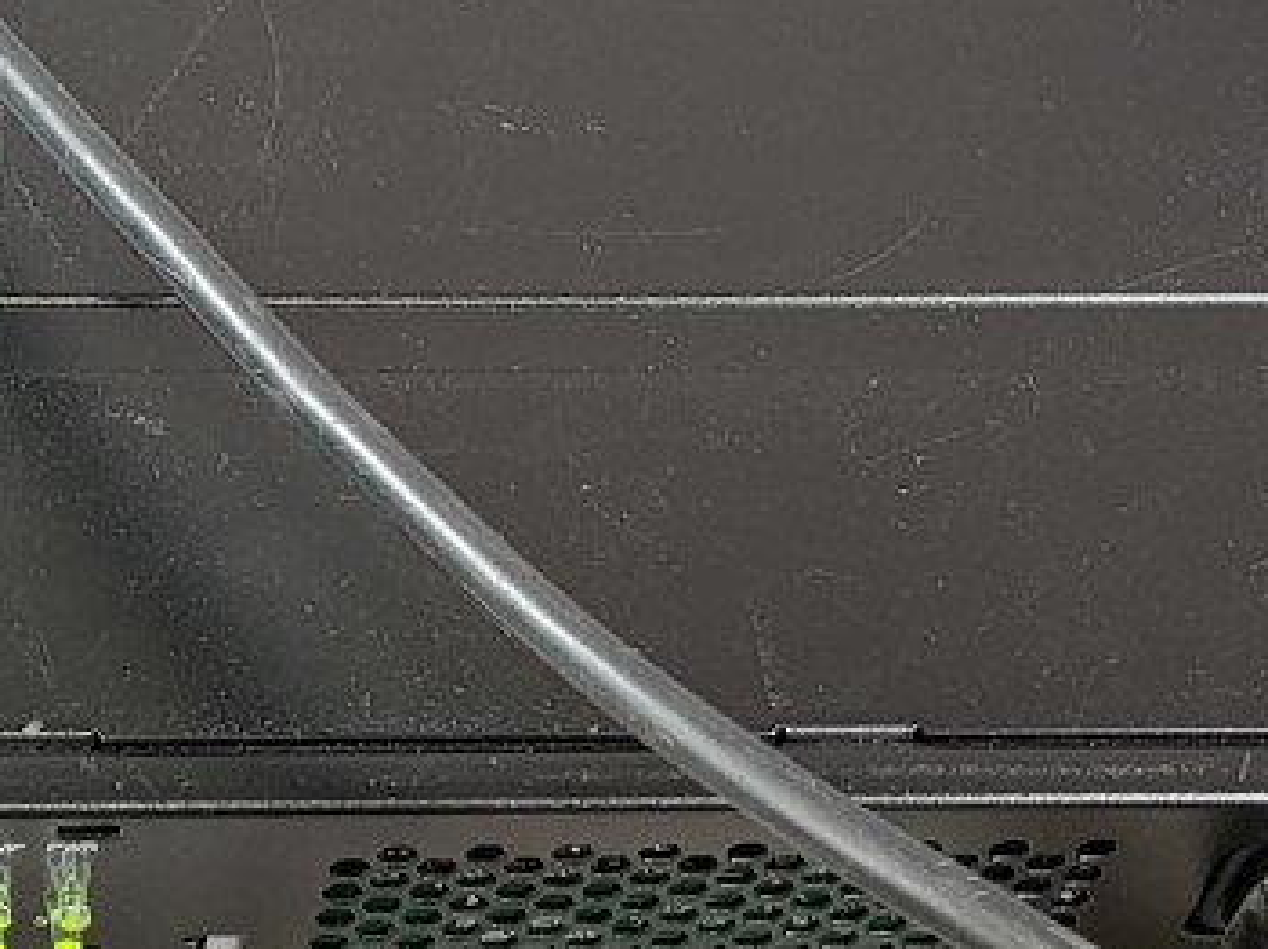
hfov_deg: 17.2
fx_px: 3917
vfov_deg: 13.4
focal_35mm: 107
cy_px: -199
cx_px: -409
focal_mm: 4.36
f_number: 1.8
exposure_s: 1/60
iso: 150
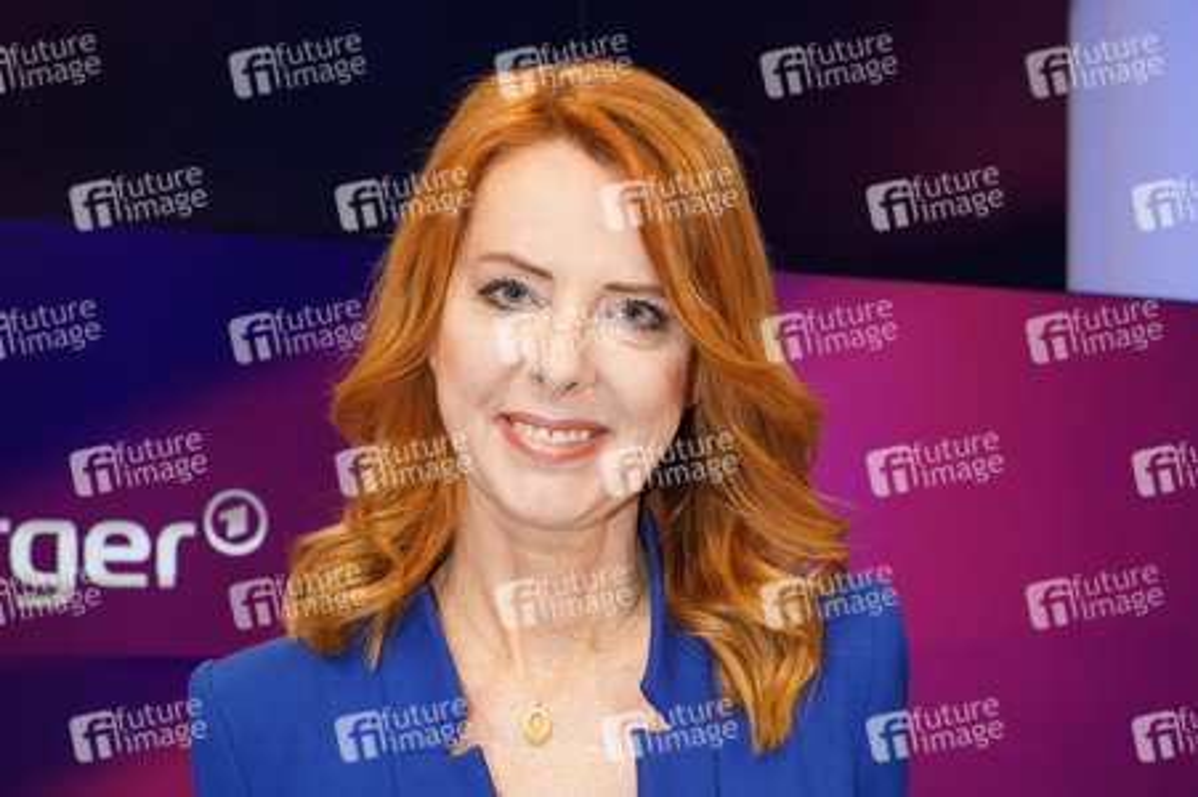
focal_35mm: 38
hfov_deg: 50.7
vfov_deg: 35.0
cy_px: 398
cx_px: 599
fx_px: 1264
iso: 2000
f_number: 5.6
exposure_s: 1/125
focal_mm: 38
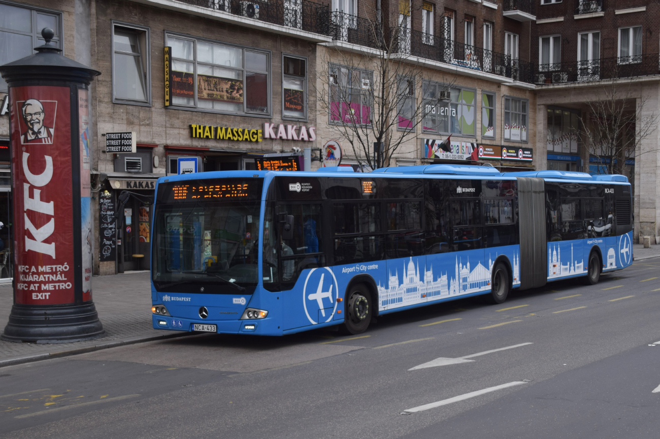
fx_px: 1210
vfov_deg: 20.6
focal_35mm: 66
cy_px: 220
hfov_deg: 30.5
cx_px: 330
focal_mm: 44
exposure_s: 1/400
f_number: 14
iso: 200
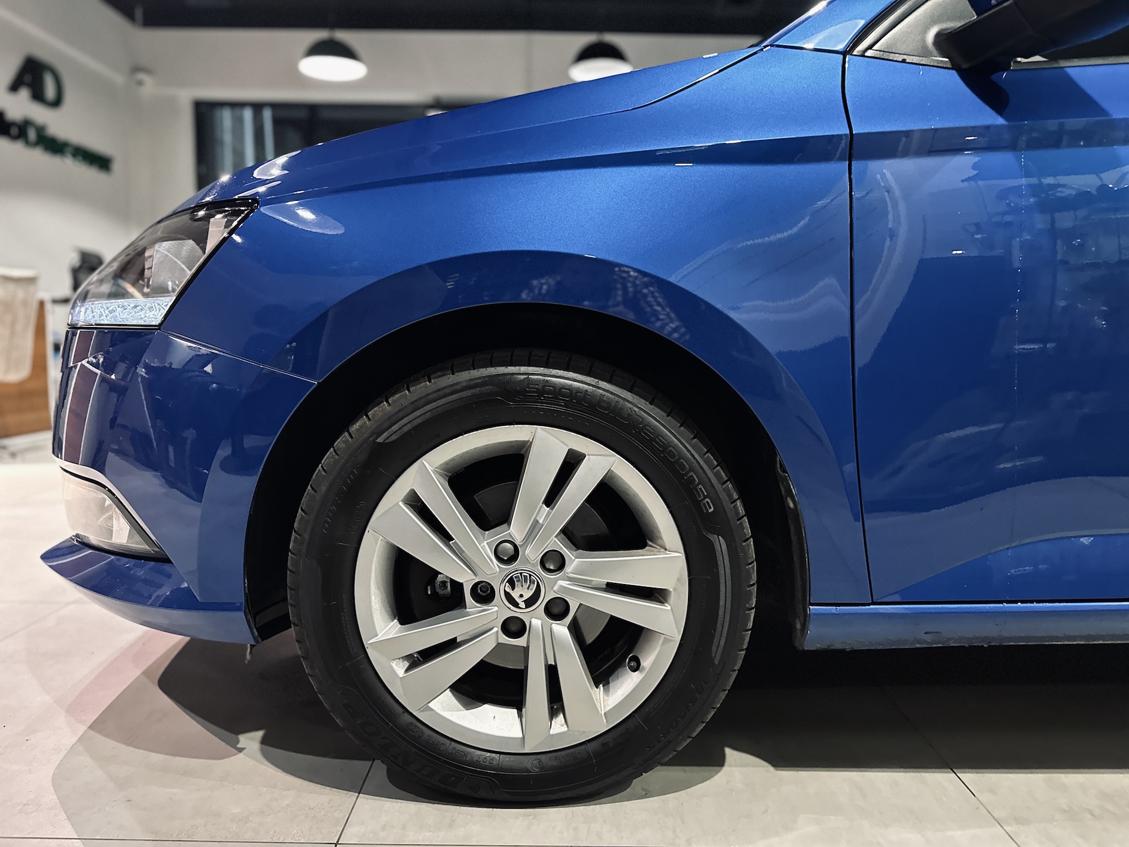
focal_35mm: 24
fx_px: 783
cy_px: 424
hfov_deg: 71.6
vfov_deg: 56.8
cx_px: 564
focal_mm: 6.86
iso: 800
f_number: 1.78
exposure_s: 1/36
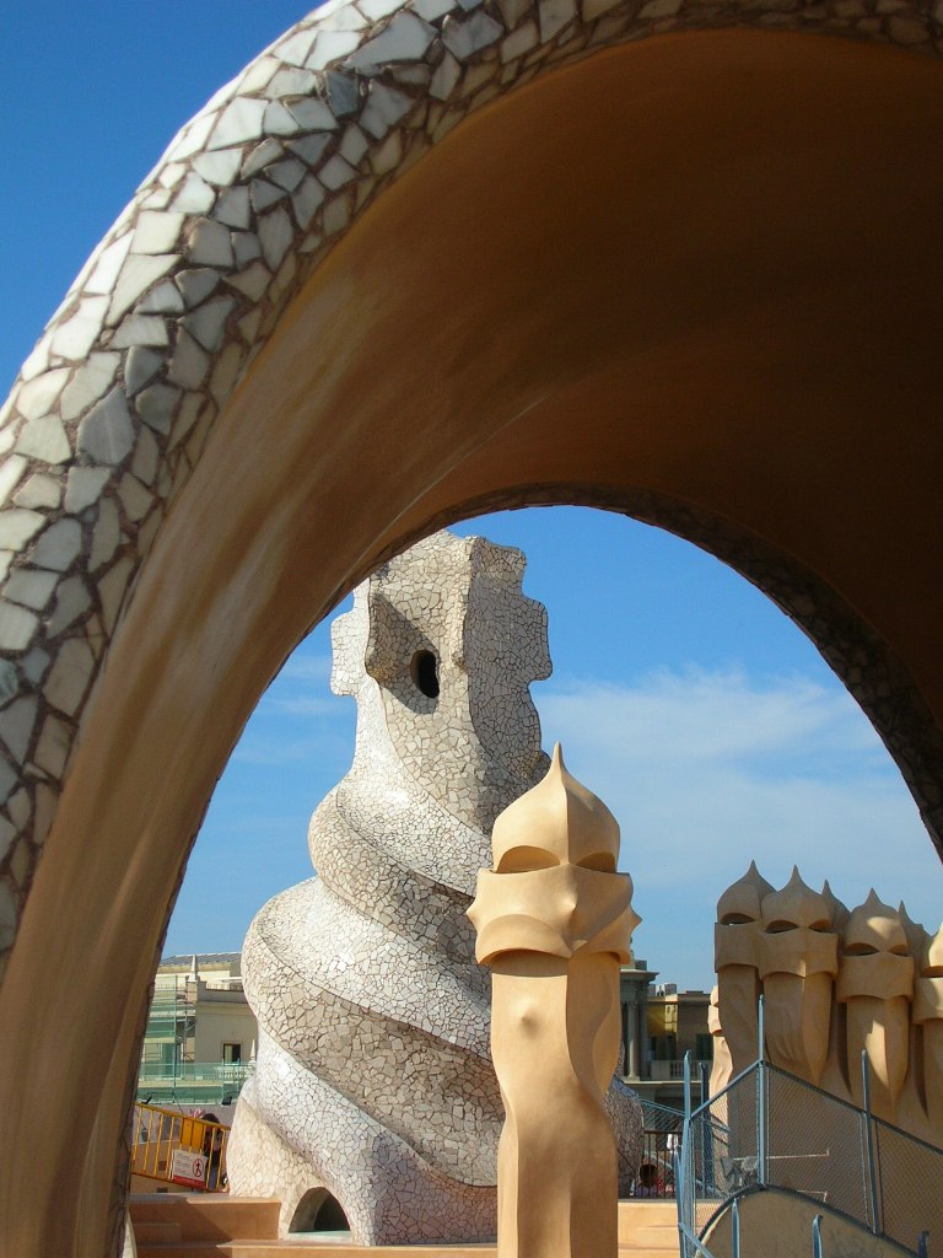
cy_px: 629
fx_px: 2506
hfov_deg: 21.3
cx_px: 472
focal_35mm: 69
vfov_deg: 28.2
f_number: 3.9
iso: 50
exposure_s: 1/818
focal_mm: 11.5
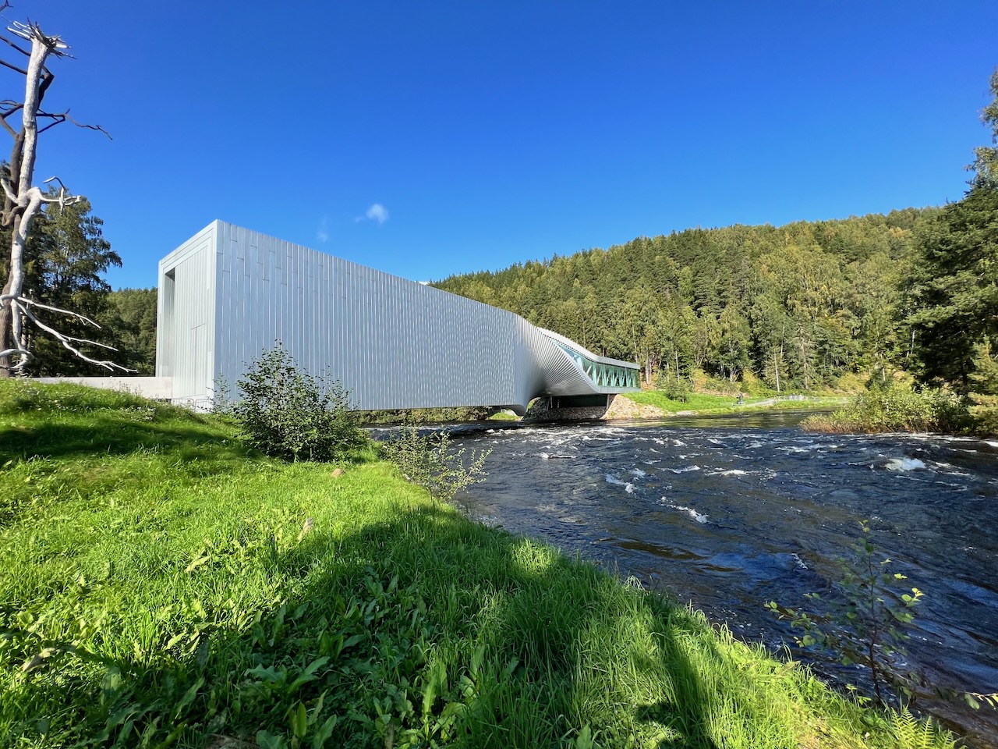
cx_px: 499
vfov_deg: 89.9
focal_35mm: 13
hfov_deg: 106.2
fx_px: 375
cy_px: 374
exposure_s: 1/896
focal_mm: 1.57
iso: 32
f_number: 1.8
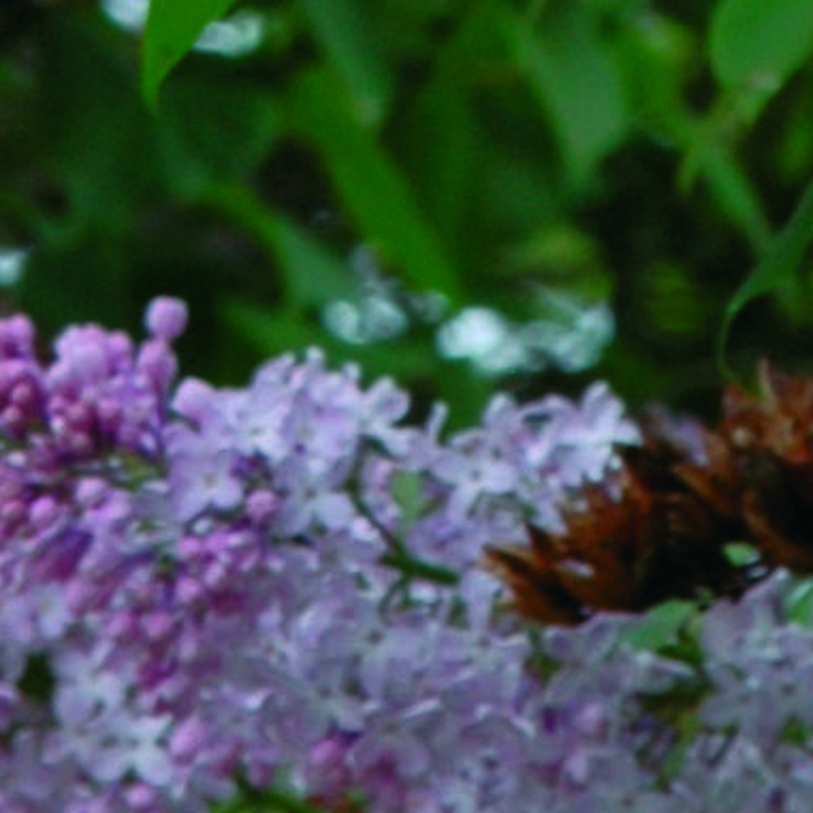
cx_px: 201
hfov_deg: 2.0
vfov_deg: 2.0
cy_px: -1101
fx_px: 22728
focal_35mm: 855
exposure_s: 1/40
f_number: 8
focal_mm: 85
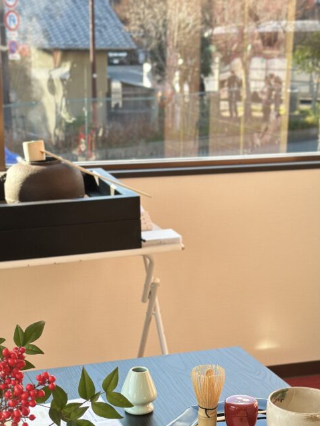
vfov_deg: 25.0
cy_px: 334
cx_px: 174
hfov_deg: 19.1
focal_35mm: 77
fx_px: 948
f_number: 1.78
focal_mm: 6.86
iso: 80
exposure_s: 1/460
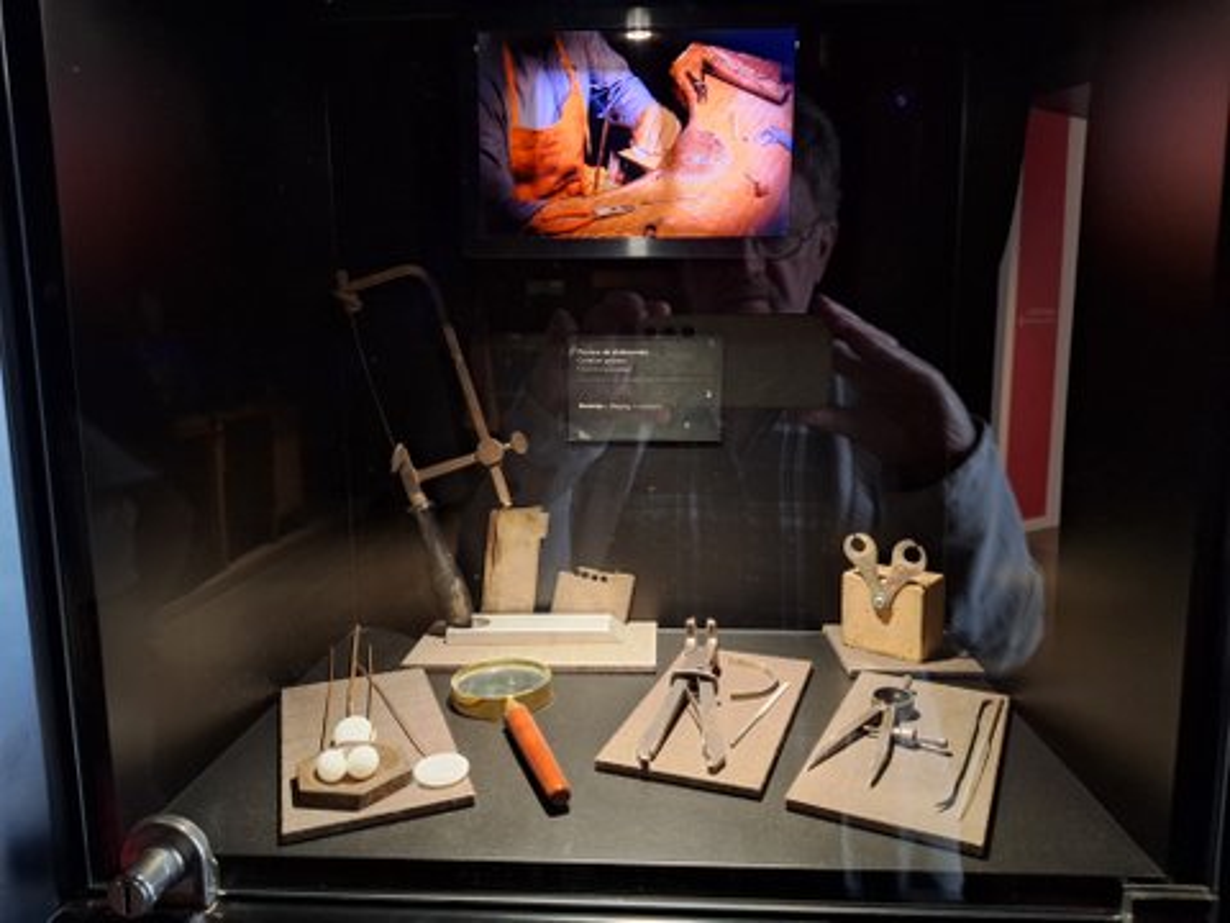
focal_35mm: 23
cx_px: 615
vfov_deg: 58.9
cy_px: 462
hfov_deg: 73.9
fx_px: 817
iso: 640
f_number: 1.8
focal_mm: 5.54
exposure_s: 1/20
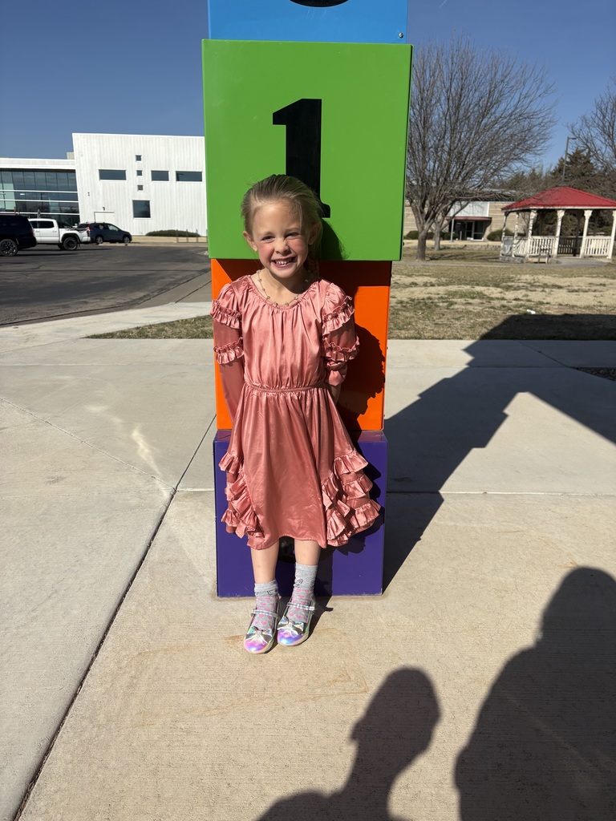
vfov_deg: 67.3
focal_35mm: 26
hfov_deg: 53.1
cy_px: 410
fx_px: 617
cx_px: 308
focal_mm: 5.96
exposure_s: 1/6993
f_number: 1.6
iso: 50
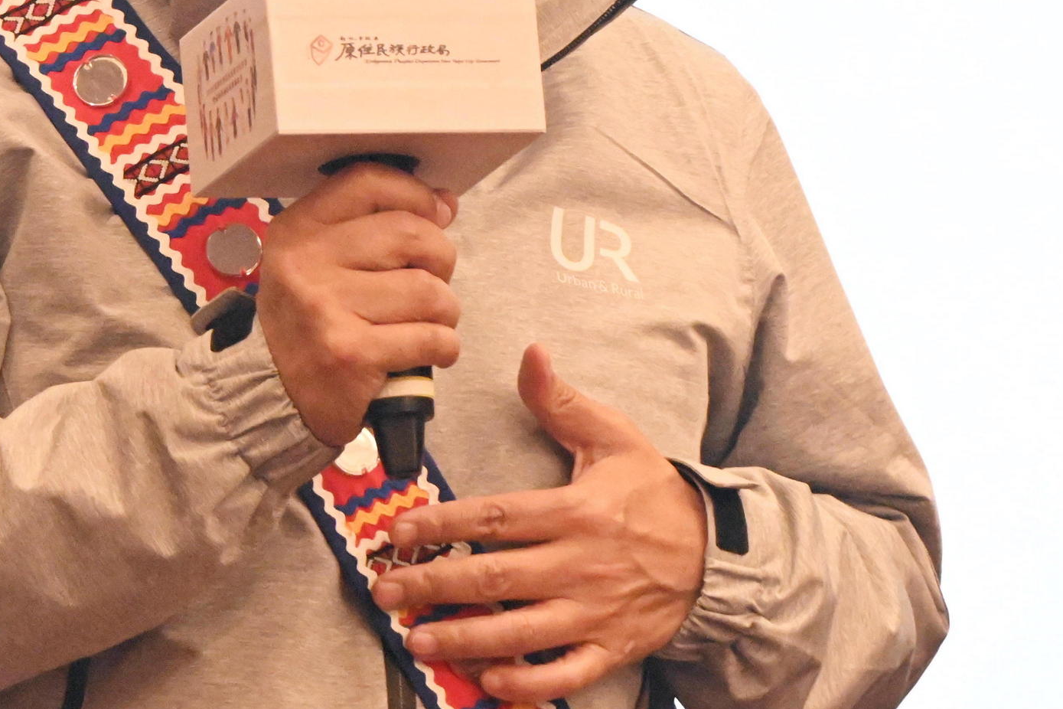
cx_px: 369
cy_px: -104
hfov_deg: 2.5
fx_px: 23916
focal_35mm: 810
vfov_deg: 1.7
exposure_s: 1/125
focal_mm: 250
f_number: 8
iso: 6400
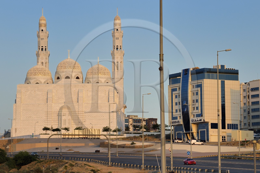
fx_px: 939
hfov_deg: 15.8
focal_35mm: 130
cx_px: 130
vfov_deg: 10.5
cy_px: 86
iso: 400
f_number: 6.3
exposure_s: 1/1000
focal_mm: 130
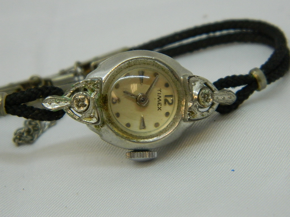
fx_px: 1483
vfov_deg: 8.4
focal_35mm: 177
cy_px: 108
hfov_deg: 11.2
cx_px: 145
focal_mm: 31.8
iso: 320
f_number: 5.1
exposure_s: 1/80
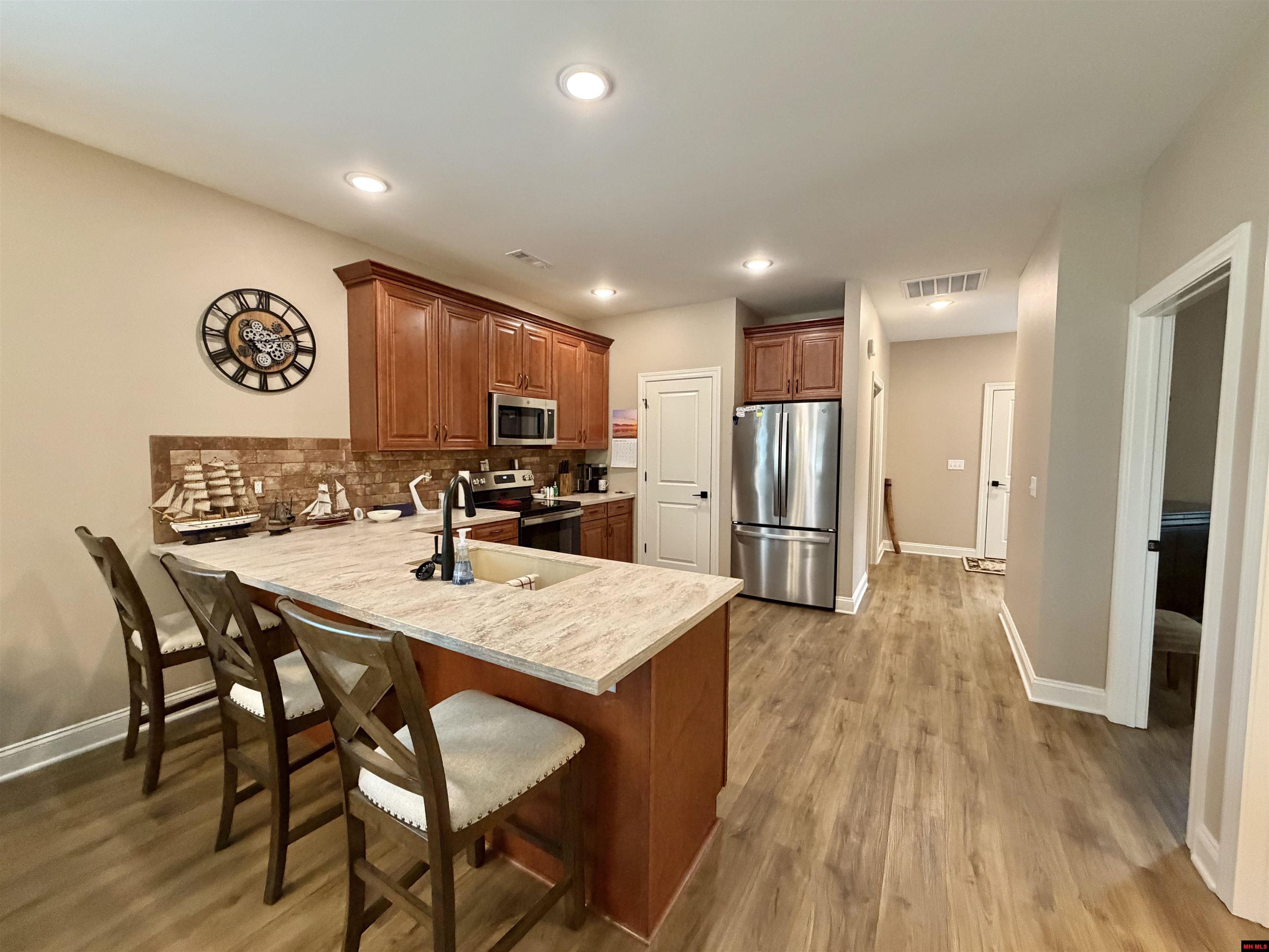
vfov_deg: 85.7
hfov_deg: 102.1
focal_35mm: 14
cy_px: 476
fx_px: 513
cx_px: 634
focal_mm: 2.22
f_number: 2.2
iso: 500
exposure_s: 1/60
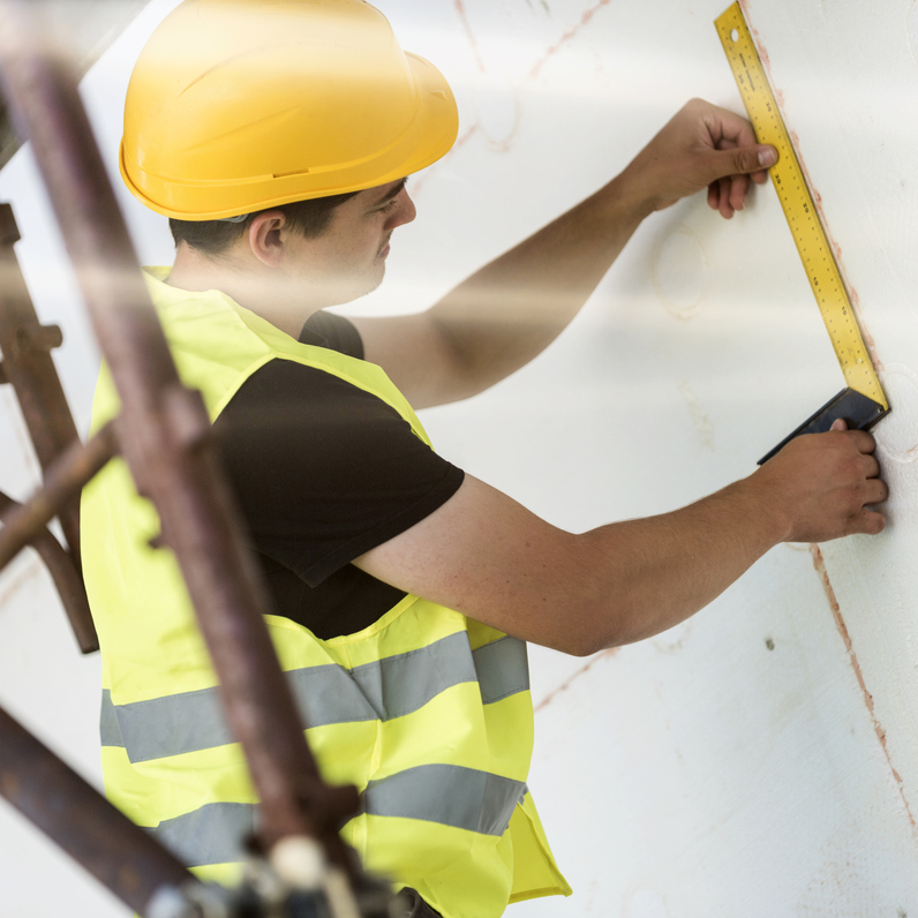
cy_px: 471
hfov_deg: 8.7
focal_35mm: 201
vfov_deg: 8.7
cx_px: 461
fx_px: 6031
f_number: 2.8
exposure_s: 1/500
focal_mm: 150
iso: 125
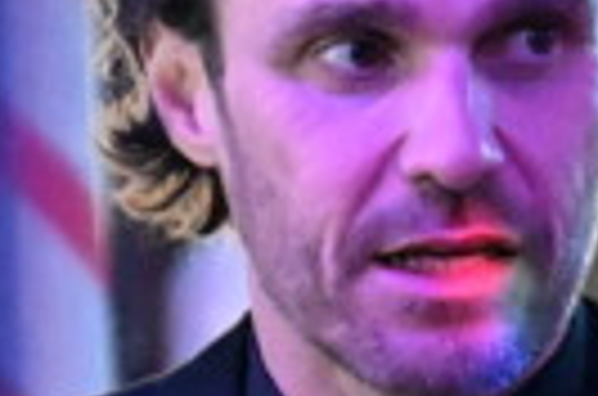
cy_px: 513
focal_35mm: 1562
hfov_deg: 1.3
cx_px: 558
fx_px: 25885
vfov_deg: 0.9
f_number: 2.8
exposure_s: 1/200
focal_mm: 200
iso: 25600
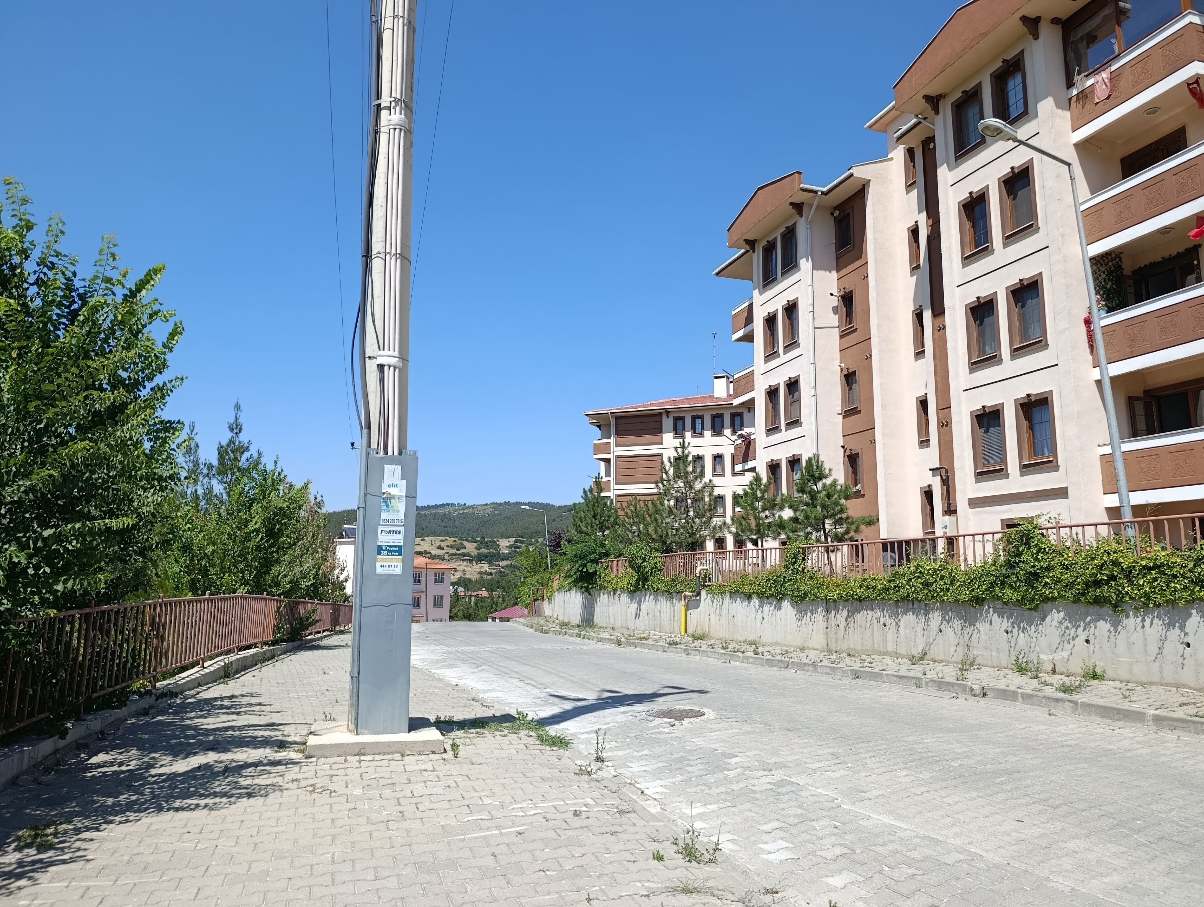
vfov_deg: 59.0
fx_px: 801
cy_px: 454
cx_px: 602
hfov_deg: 73.8
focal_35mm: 23
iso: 50
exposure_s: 1/637
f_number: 1.65
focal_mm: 6.11
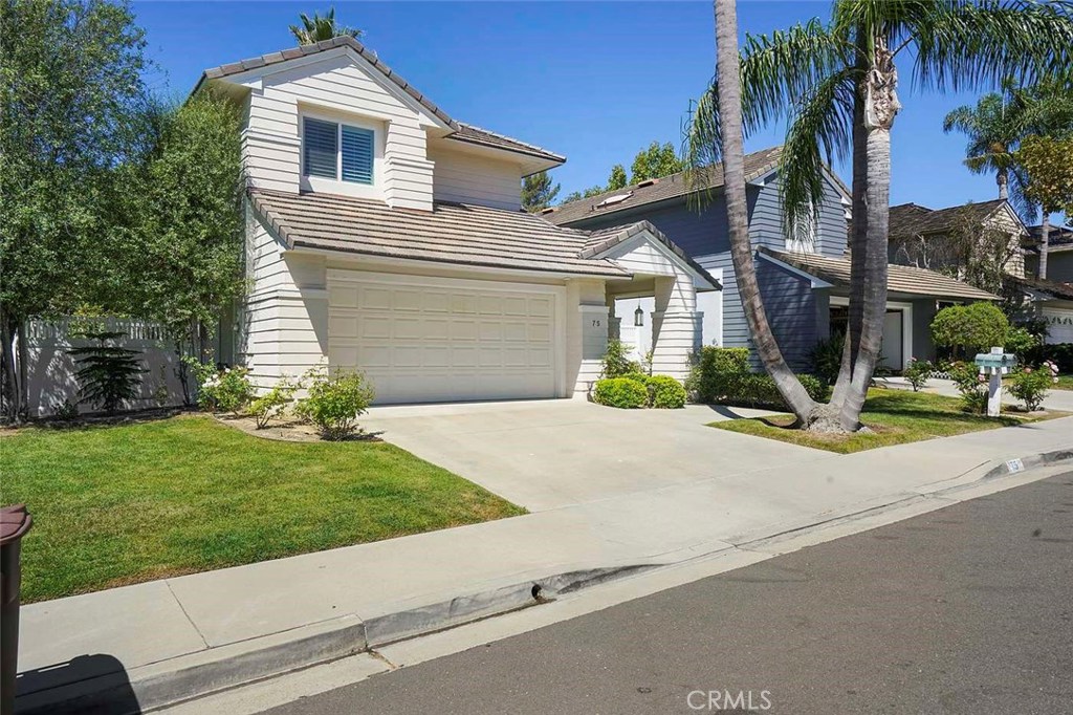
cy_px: 358
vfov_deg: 53.1
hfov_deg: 73.8
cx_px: 536
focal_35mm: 24
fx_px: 715
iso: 160
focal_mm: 24
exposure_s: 1/250
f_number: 11
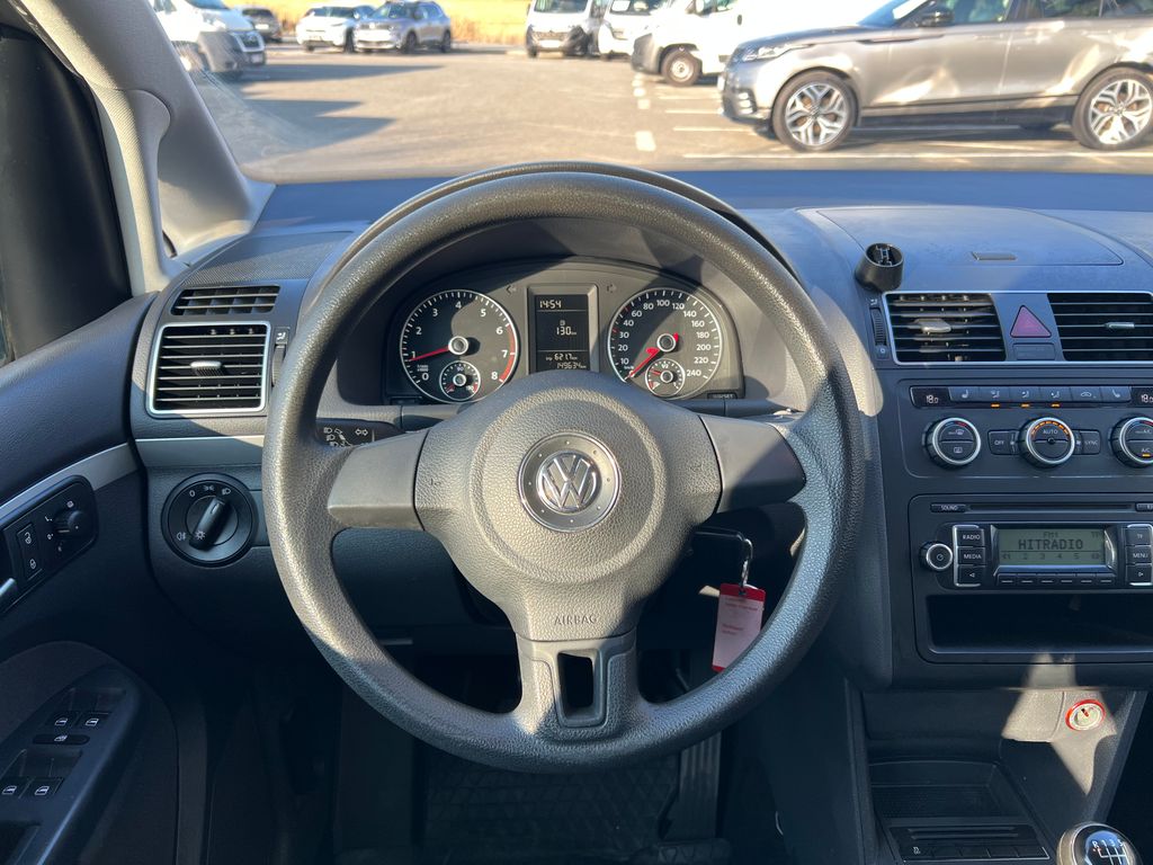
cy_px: 432
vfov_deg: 53.1
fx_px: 866
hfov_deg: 67.3
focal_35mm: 26
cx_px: 576
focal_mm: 5.7
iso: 32
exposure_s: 1/128
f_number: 1.5
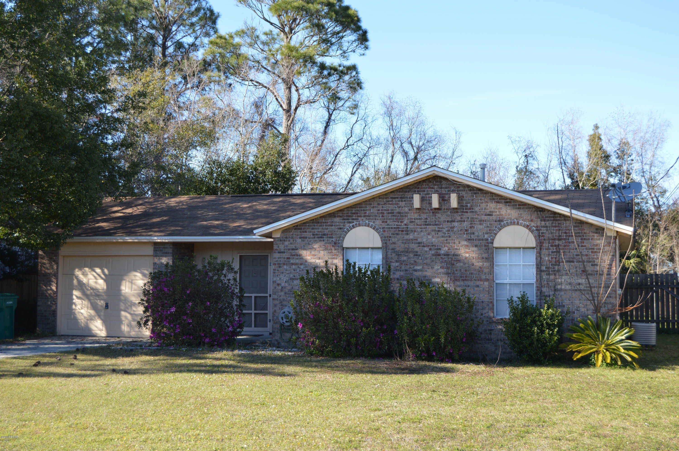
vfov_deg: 26.4
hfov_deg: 38.9
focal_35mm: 51
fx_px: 961
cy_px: 226
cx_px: 340
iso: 100
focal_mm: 34
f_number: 6.3
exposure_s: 1/160
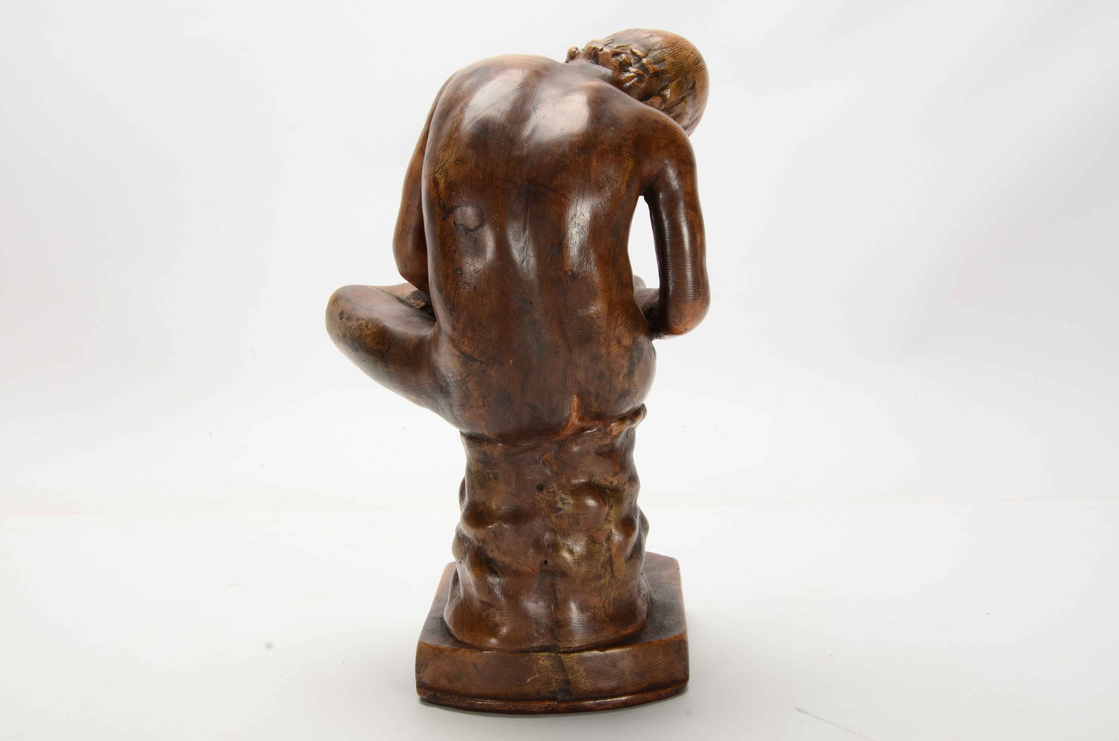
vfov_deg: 25.6
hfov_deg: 37.9
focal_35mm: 52
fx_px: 1628
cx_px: 560
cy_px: 370
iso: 200
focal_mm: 35
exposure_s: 1/160
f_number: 16
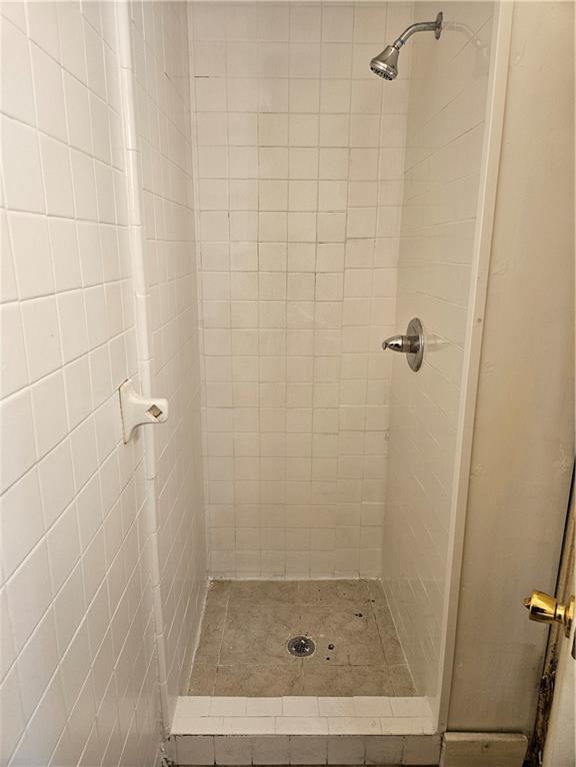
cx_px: 288
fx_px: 510
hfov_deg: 58.9
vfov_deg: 73.9
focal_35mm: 23
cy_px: 384
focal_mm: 5.4
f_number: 1.8
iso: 125
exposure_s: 1/120
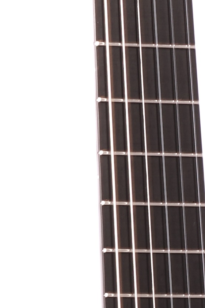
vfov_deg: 4.3
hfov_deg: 2.9
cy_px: 471
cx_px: 125
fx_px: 4081
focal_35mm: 478
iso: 100
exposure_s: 1/4
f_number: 22
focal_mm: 67
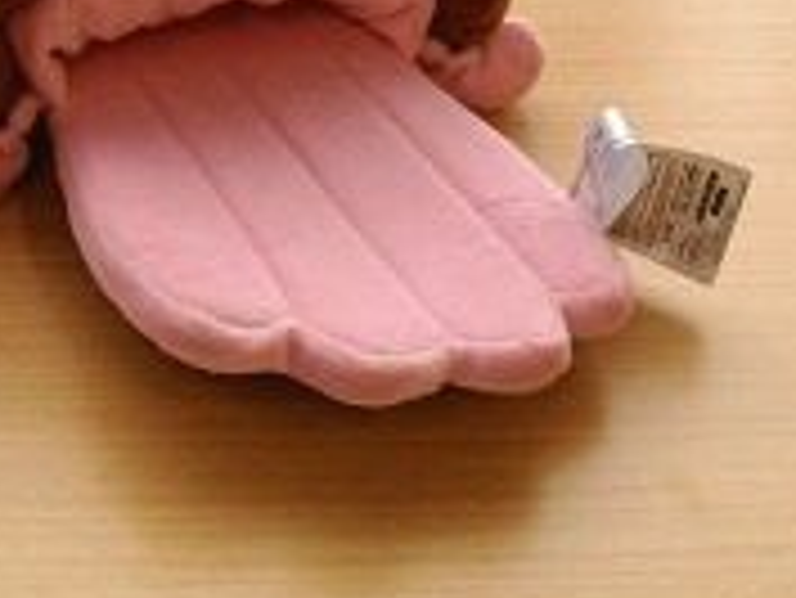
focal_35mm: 99
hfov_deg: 19.1
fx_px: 2278
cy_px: -191
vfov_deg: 14.3
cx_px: -63
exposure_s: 1/146
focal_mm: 4.28
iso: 64
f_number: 2.4
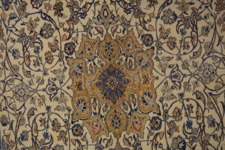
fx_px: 169
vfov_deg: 47.9
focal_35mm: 27
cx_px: 112
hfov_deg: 67.4
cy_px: 75
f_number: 4
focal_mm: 18
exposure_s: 1/60
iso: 500
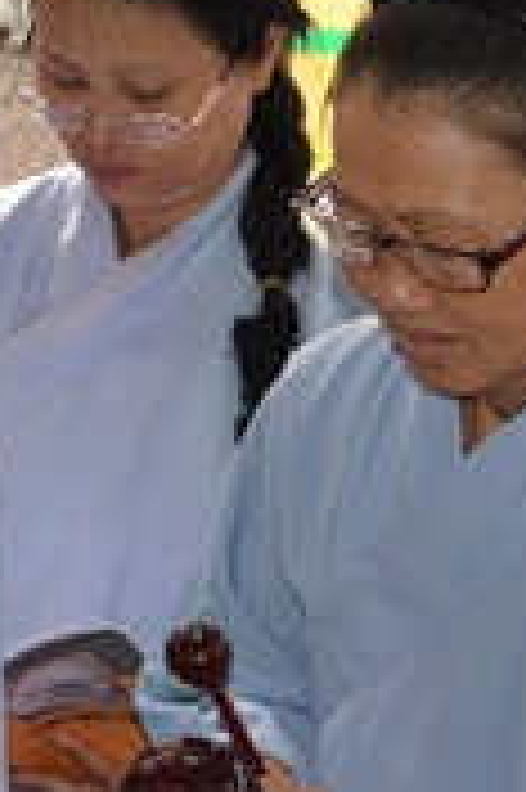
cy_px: 182
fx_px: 4257
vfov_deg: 10.6
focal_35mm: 194
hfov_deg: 6.9
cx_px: -463
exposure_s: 1/100
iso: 640
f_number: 4.5
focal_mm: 35
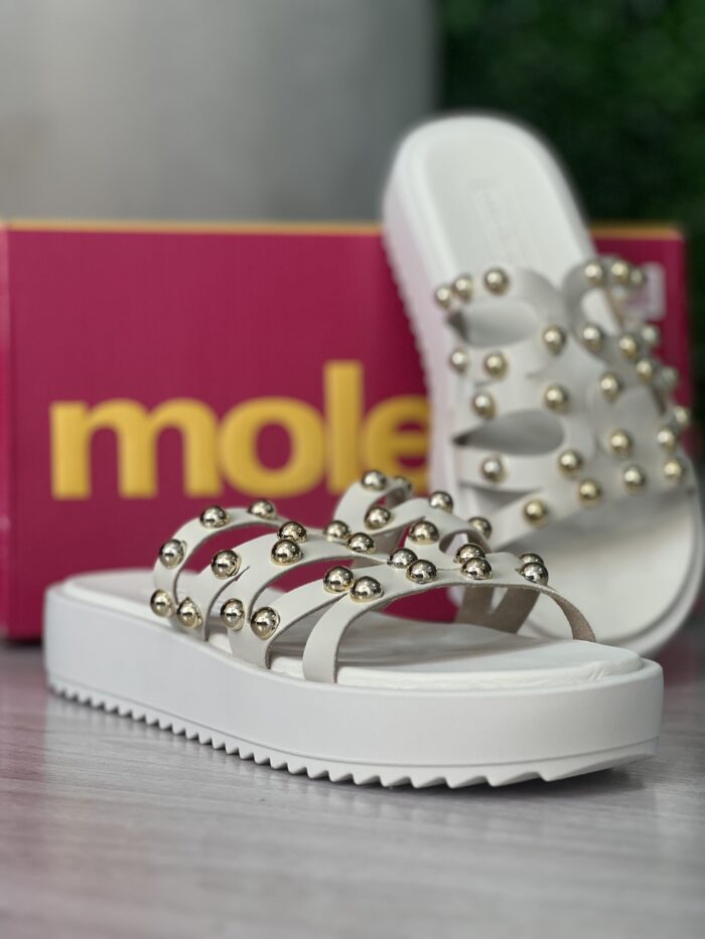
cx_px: 352
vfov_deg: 25.3
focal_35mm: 77
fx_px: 2090
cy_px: 470
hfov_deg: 19.1
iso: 125
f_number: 2.8
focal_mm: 9
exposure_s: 1/120
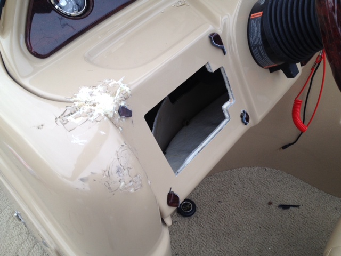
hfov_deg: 52.6
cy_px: 128
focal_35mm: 35
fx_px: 345
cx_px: 170
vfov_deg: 40.7
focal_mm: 4.28
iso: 50
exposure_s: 1/120
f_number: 2.4
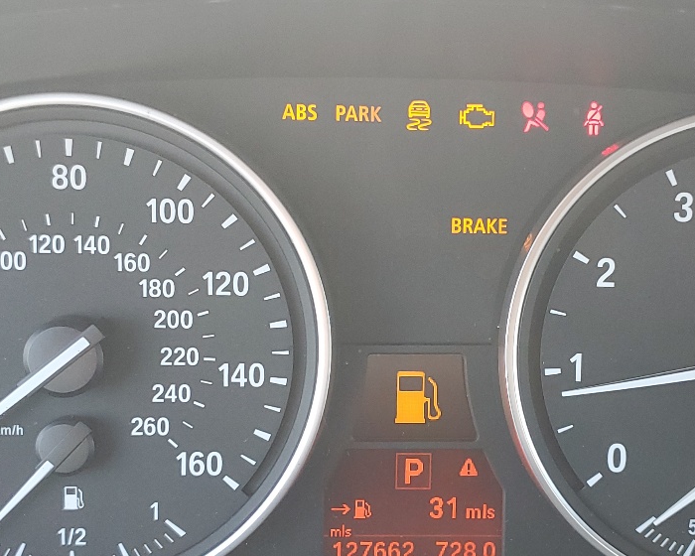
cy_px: 310
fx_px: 1193
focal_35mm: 58
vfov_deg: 26.2
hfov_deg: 32.3
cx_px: 440
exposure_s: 1/120
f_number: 1.5
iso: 84
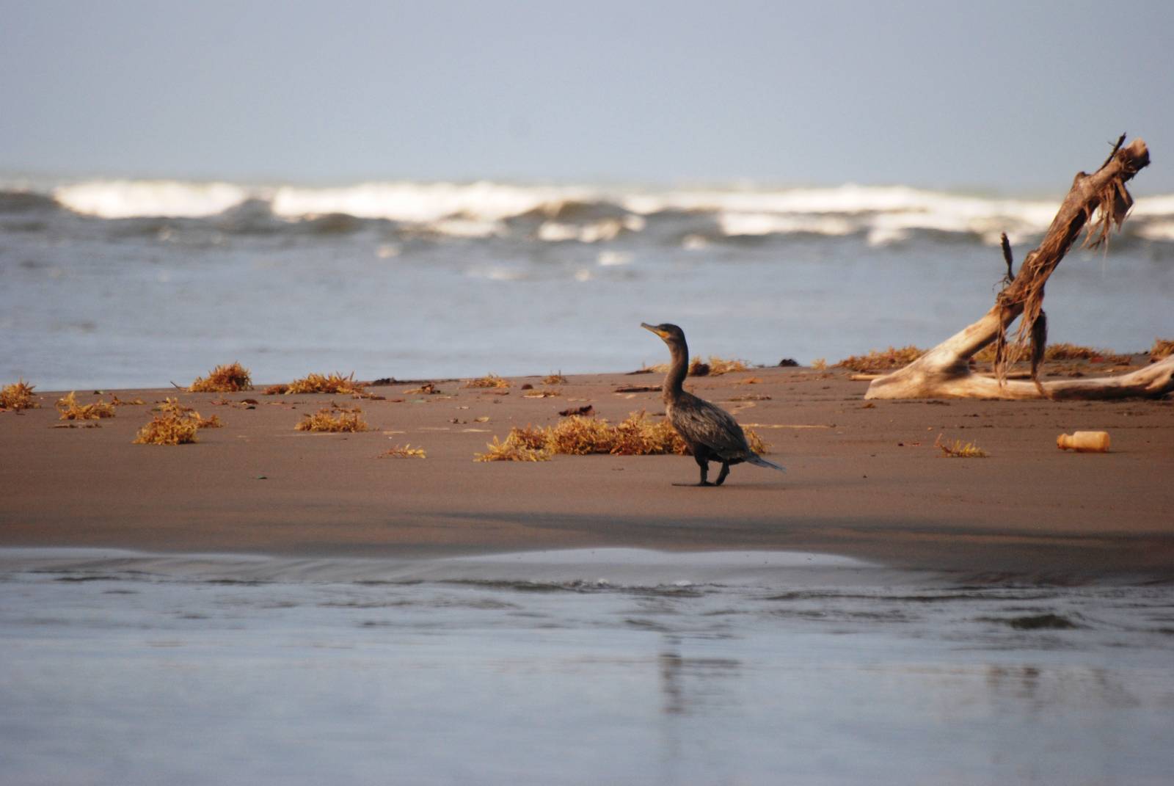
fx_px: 14692
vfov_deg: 3.1
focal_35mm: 450
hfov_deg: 4.6
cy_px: 393
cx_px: 587
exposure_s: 1/200
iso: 400
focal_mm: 300
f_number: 5.6
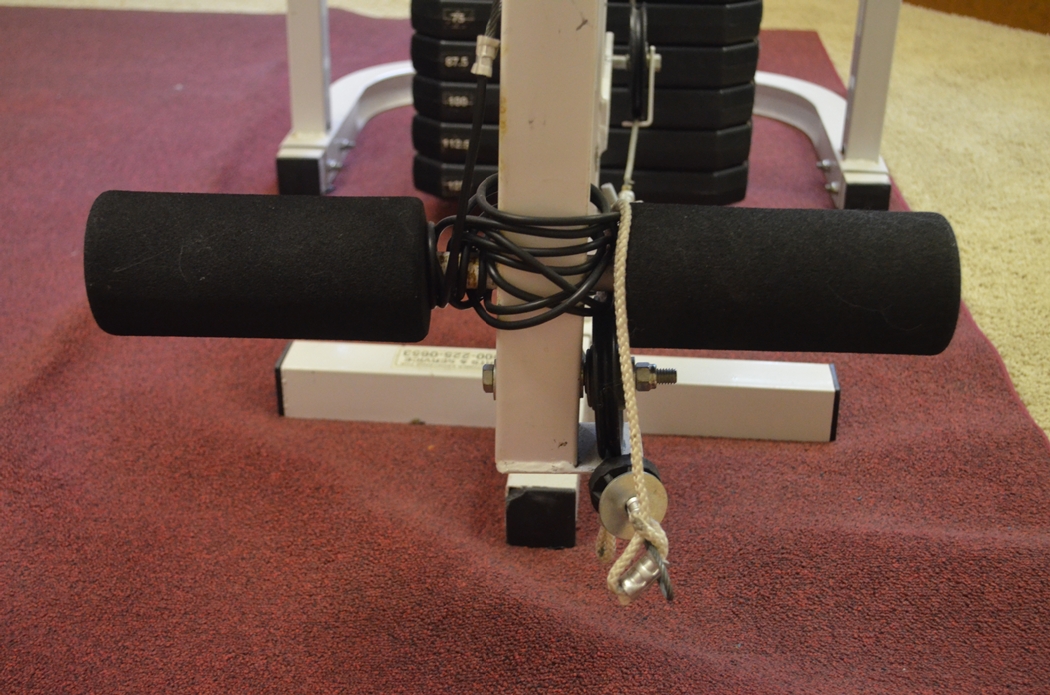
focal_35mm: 48
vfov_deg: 27.9
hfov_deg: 41.2
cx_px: 525
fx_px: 1397
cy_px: 348
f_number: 4.8
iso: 2200
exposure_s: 1/30
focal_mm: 32
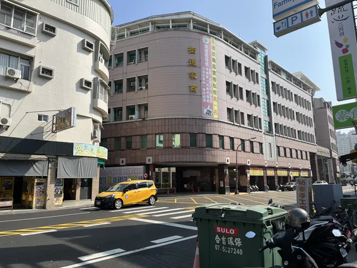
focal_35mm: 26
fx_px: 268
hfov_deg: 67.3
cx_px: 178
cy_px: 134
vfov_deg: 53.1
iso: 50
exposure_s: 1/3311
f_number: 1.6
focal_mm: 5.1
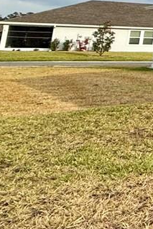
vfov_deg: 25.9
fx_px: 465
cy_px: -13
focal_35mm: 73
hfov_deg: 9.1
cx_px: 560
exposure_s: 1/1087
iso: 50
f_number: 2.2
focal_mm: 2.22
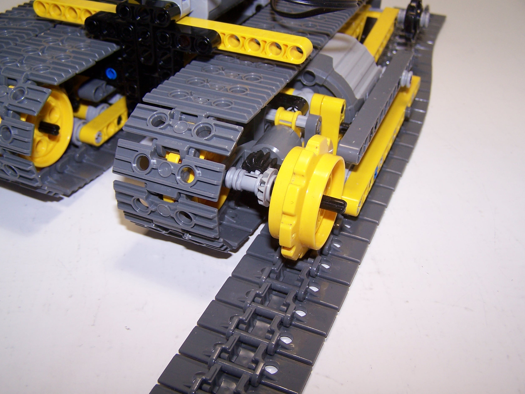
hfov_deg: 47.9
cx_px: 264
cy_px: 196
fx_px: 591
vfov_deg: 36.8
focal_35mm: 39
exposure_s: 1/60
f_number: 2.8
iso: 80
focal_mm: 6.3
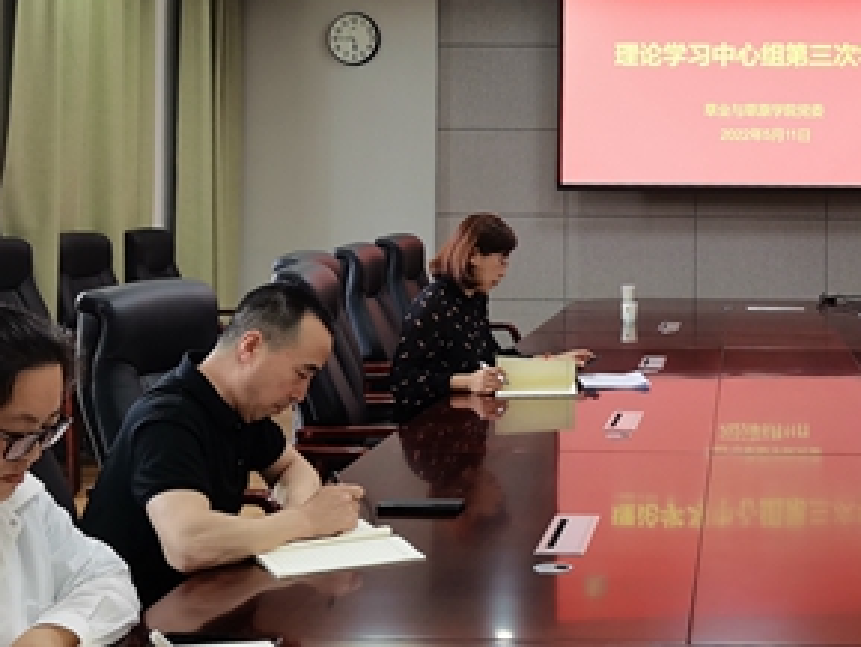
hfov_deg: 33.3
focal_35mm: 56
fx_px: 1393
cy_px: 167
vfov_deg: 25.8
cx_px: 691
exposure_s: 1/50
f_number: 1.9
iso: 125
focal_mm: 4.94
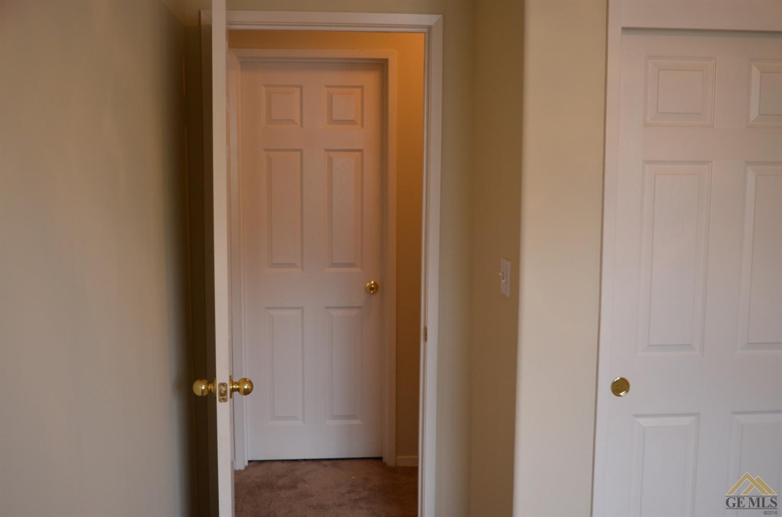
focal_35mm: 40
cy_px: 258
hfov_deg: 48.0
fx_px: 878
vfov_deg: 32.8
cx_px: 391
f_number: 4.5
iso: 400
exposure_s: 1/80
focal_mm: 27
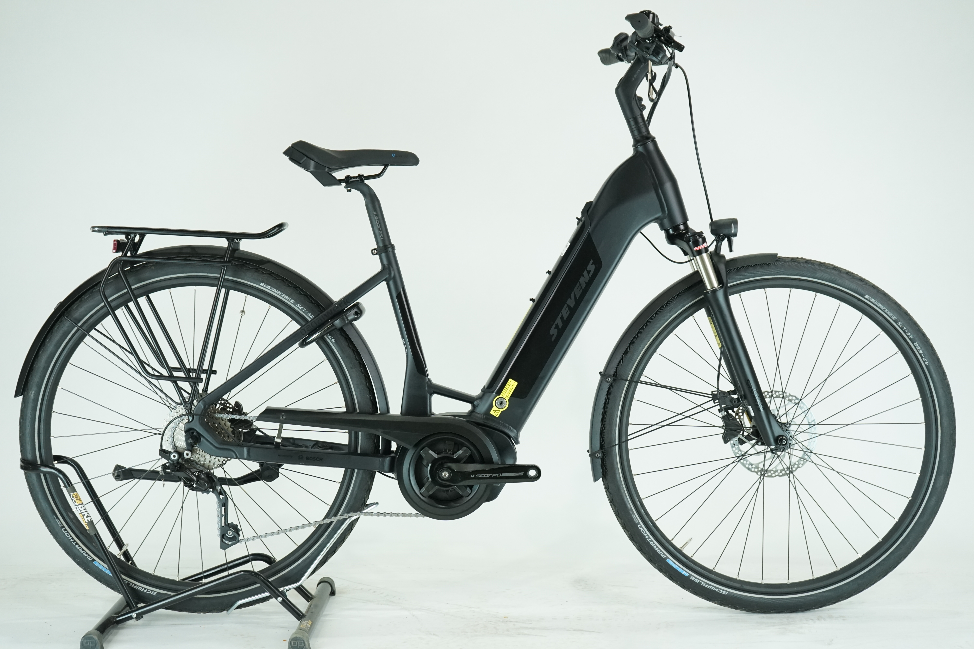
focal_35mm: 58
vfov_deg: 23.4
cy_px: 324
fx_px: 1569
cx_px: 487
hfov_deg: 34.5
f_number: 5.6
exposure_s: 1/200
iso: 1600
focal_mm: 58
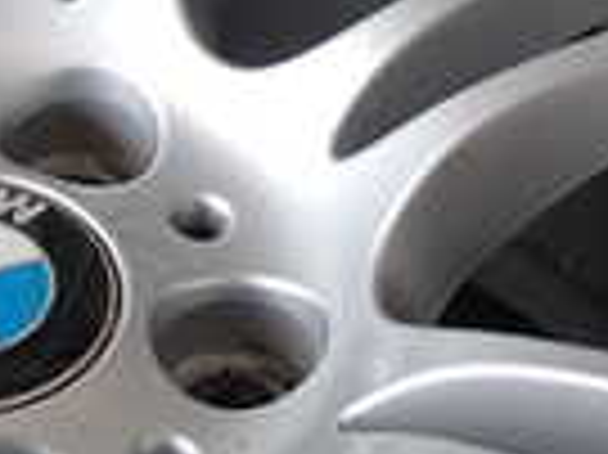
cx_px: -41
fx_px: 2808
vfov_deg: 9.2
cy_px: 396
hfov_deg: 12.2
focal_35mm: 160
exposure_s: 1/80
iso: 125
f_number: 2.5
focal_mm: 6.37
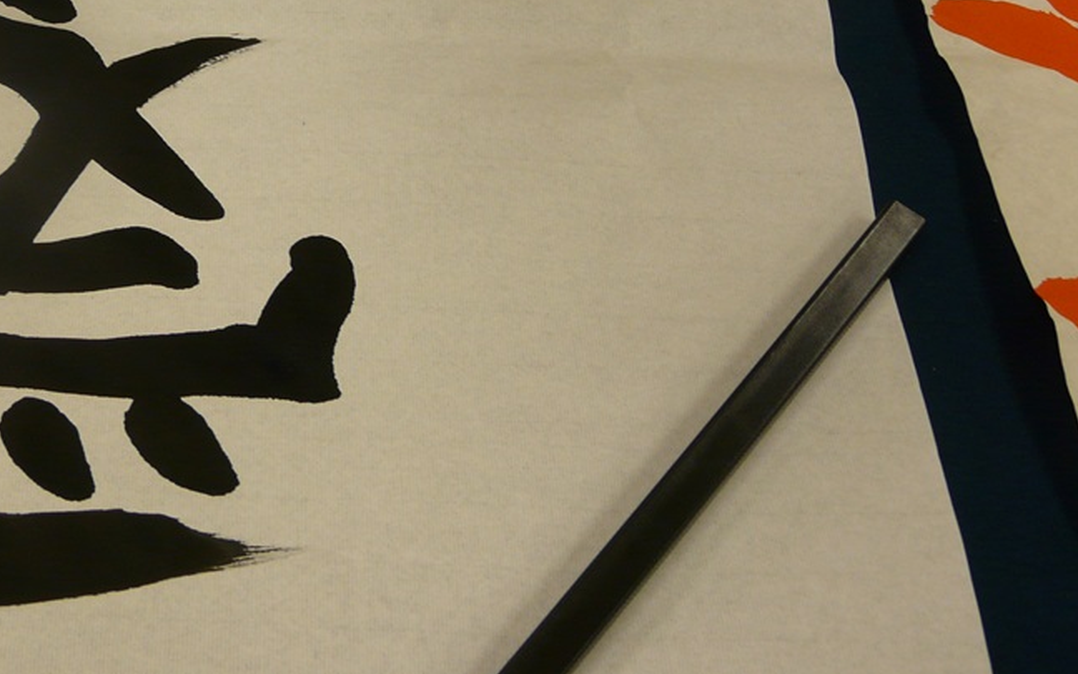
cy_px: 138
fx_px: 1586
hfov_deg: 36.6
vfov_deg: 23.6
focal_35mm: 54
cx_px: 261
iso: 100
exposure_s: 1/80
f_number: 2.8
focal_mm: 5.4
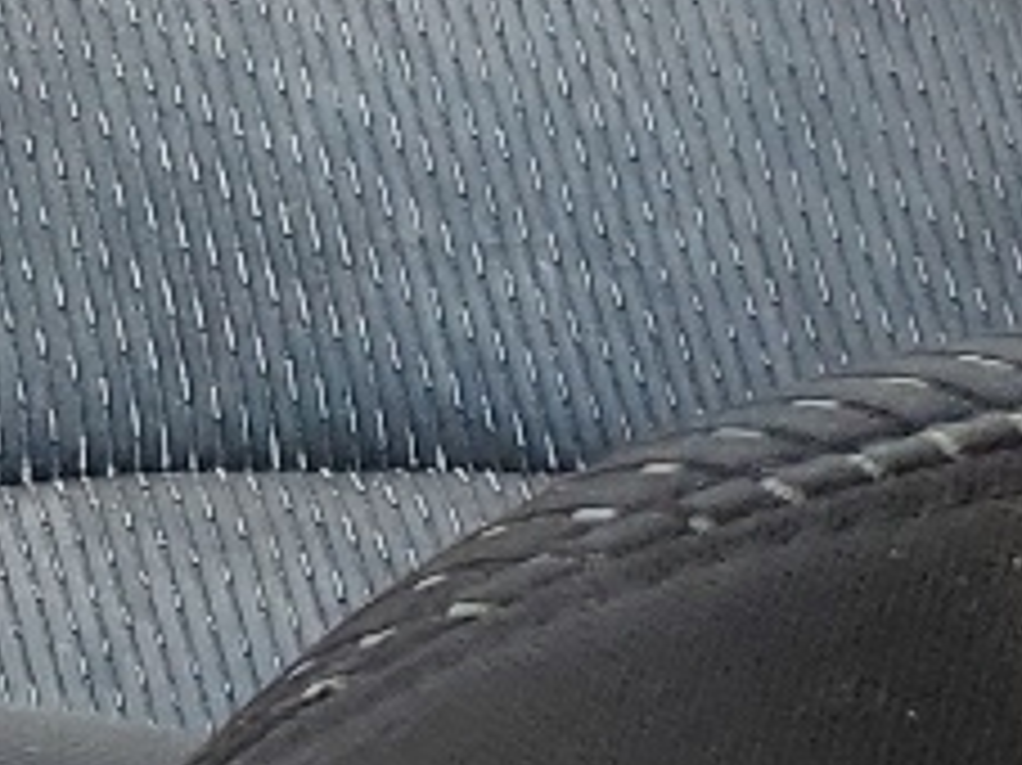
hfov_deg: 9.4
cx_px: -1616
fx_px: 5400
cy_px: -374
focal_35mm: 183
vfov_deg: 8.0
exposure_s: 1/169
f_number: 1.5
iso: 50
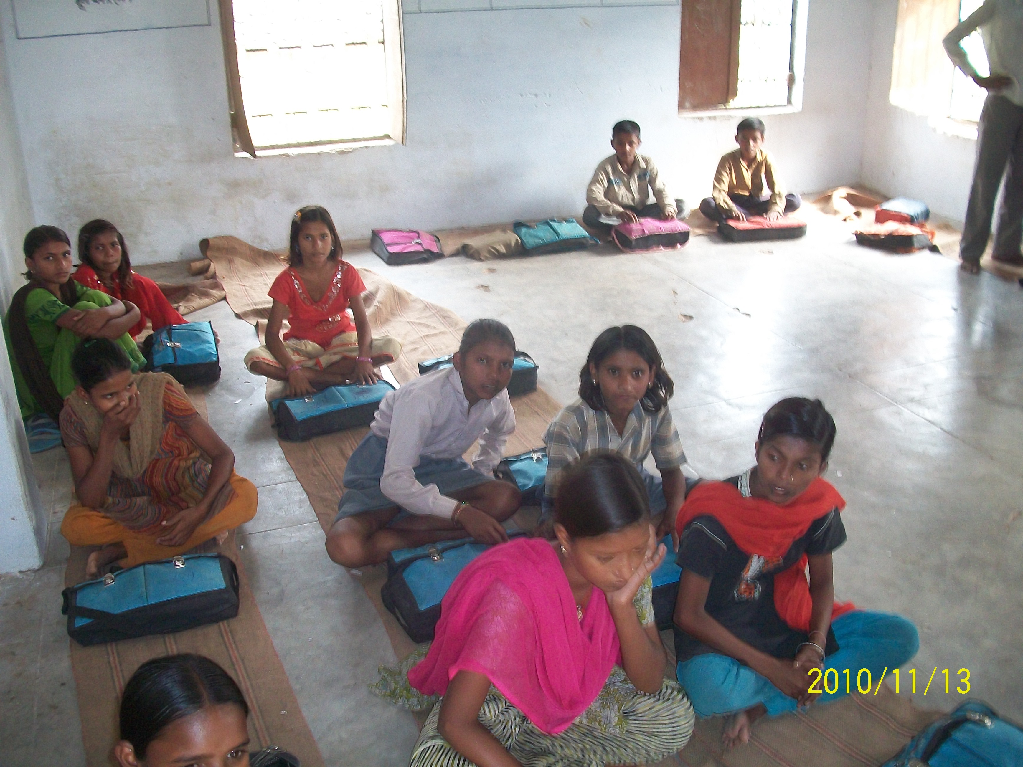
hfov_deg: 56.8
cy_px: 384
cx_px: 512
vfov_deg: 44.2
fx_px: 946
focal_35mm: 32
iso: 160
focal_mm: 5.7
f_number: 2.9
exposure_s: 1/30
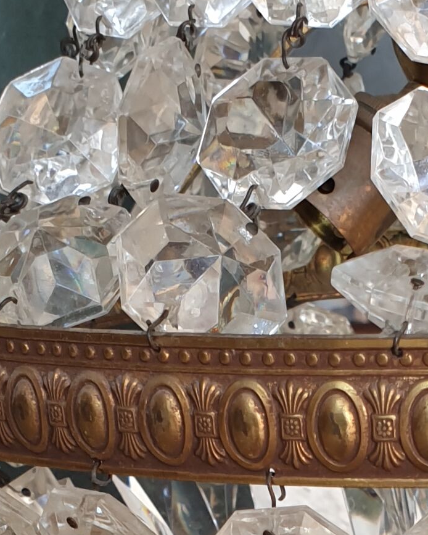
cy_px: 708
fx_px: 1868
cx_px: 391
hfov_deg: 13.0
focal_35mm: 118
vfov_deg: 15.5
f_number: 2.4
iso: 50
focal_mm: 4.3
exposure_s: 1/50
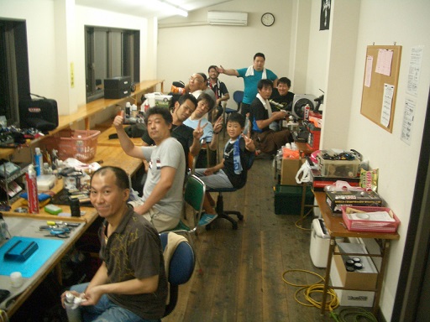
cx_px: 215
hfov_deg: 52.6
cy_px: 161
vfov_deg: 40.7
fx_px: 435
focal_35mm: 35
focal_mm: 5.8
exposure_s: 1/40
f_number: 2.6
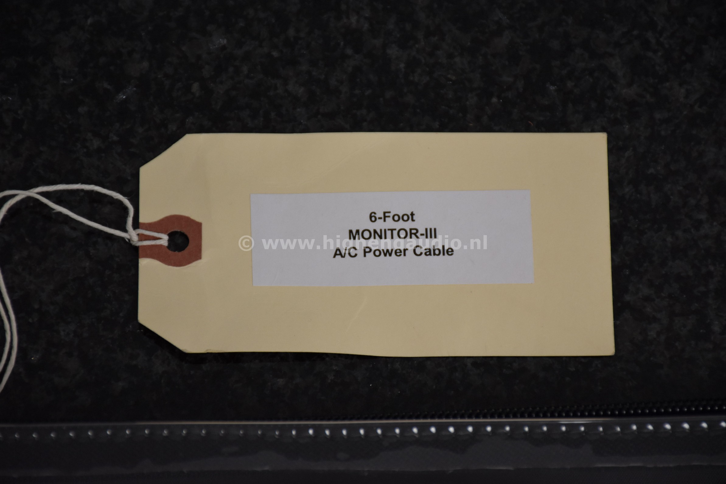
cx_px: 363
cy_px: 242
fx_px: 4235
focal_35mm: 210
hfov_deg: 9.8
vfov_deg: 6.5
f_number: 5.6
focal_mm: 140
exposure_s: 1/250
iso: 720
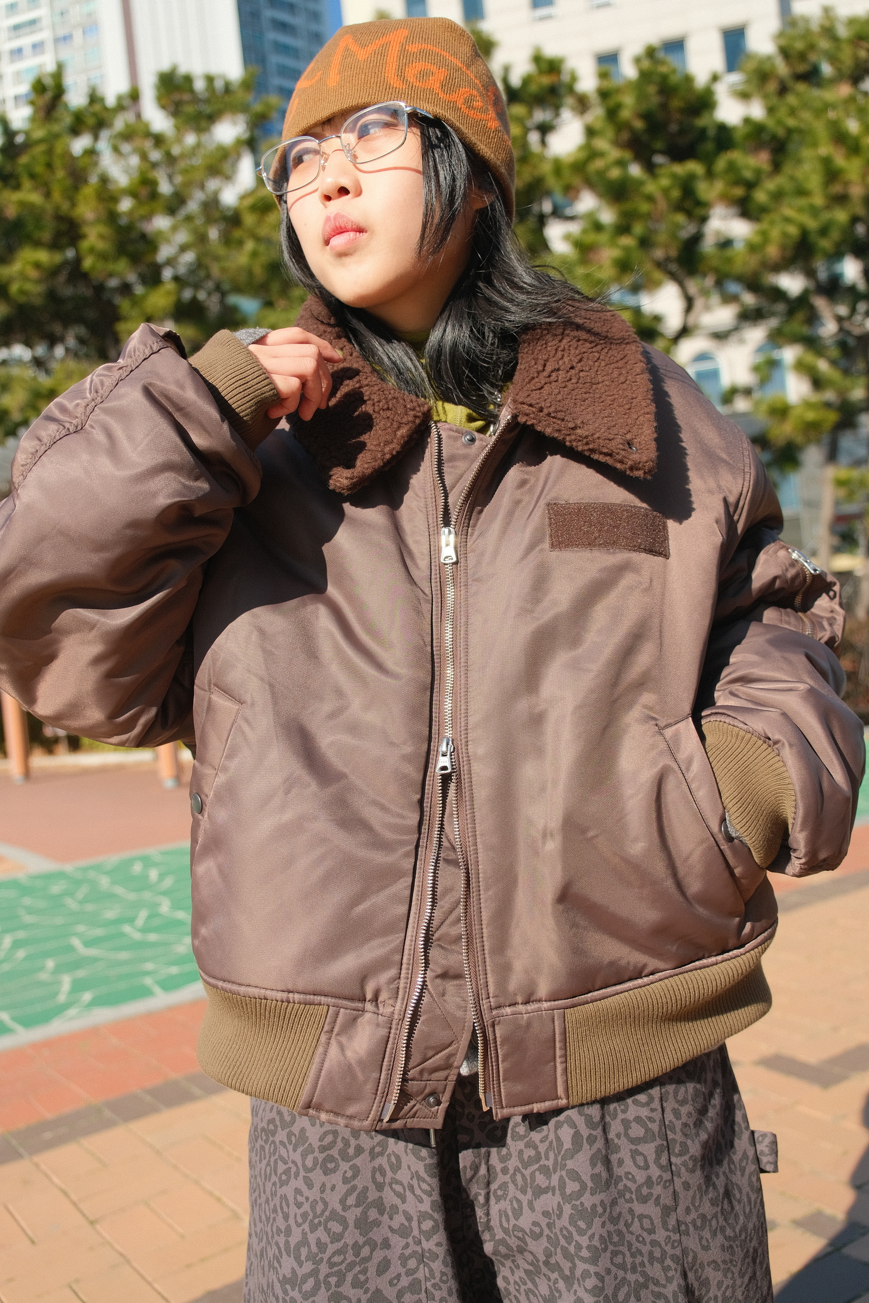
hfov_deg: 41.1
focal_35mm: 32
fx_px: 1159
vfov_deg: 58.7
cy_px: 652
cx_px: 434
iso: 400
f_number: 2.8
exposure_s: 1/3200
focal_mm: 21
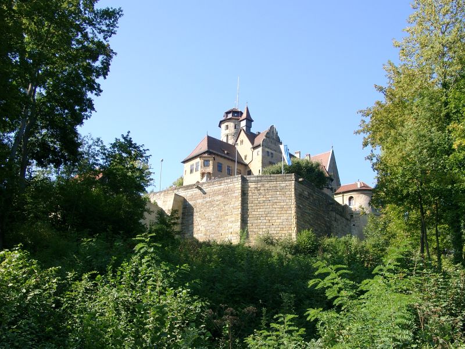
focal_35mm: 47
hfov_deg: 40.4
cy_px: 174
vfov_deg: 30.9
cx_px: 232
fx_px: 631
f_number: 4
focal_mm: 9.82
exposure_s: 1/253
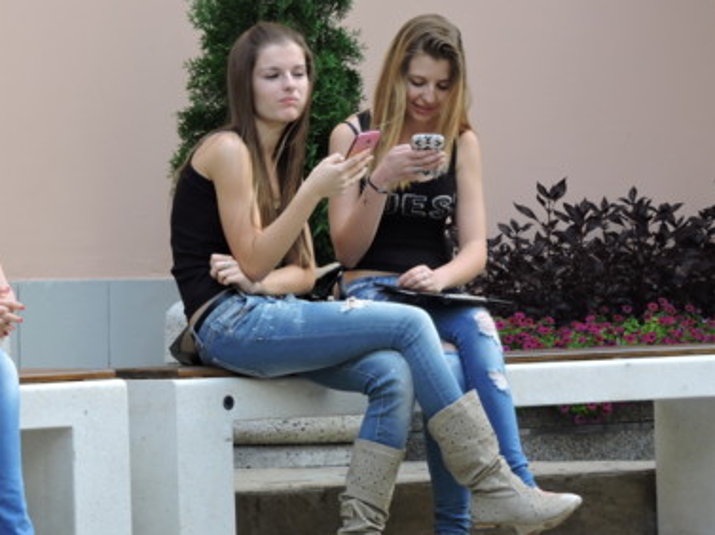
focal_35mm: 222
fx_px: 4581
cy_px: 267
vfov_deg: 6.7
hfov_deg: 8.9
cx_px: 357
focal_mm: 39.4
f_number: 5.3
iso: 160
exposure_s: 1/60
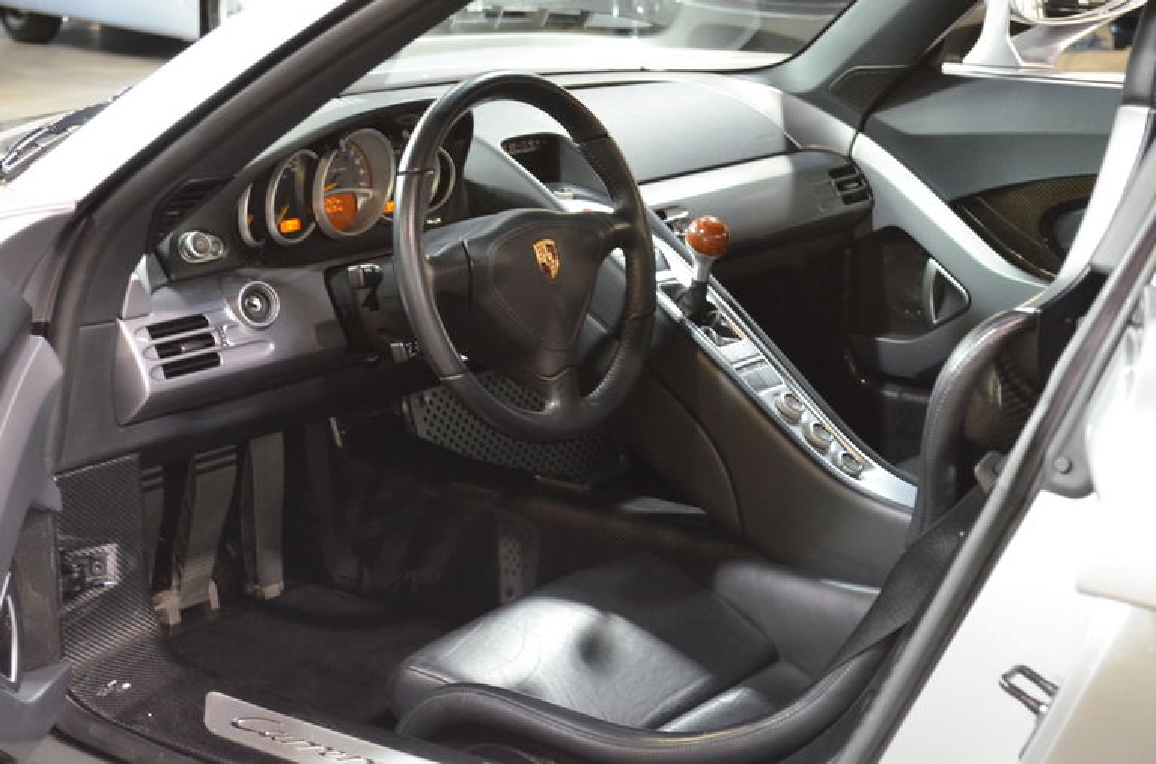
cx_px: 578
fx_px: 2114
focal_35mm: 66
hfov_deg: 30.6
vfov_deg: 20.5
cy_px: 382
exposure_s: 1/20
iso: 3200
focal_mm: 44
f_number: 5.3
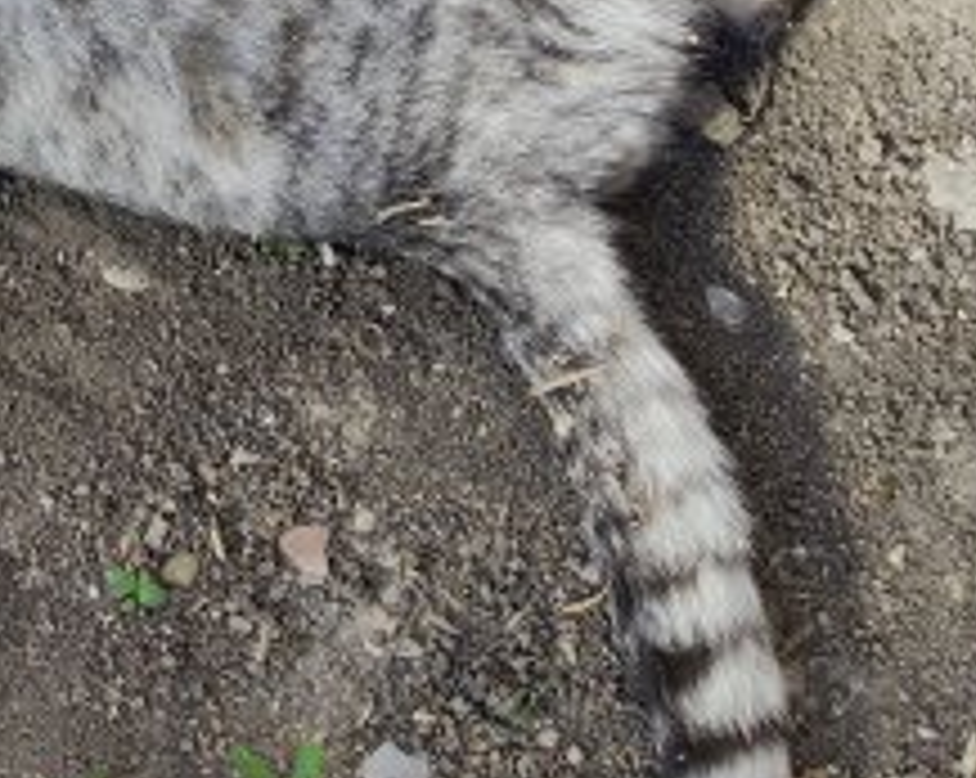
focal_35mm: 69
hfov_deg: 25.5
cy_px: 54
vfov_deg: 21.5
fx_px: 1990
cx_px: -99
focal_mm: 5.43
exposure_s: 1/373
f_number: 1.89
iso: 100
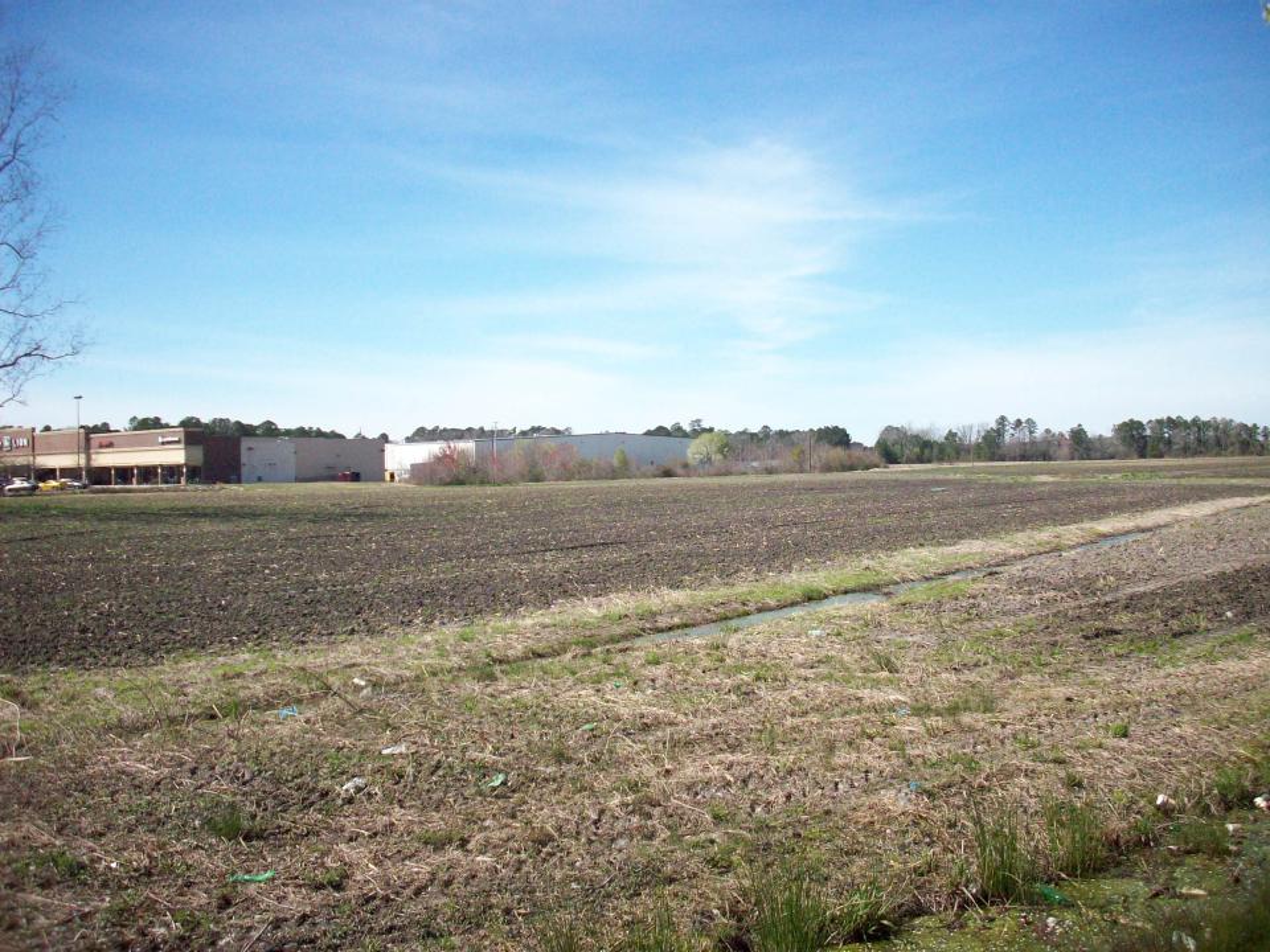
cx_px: 635
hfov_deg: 50.1
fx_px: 1357
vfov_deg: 38.7
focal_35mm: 37
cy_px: 476
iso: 200
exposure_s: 1/609
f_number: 5.6
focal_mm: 6.2
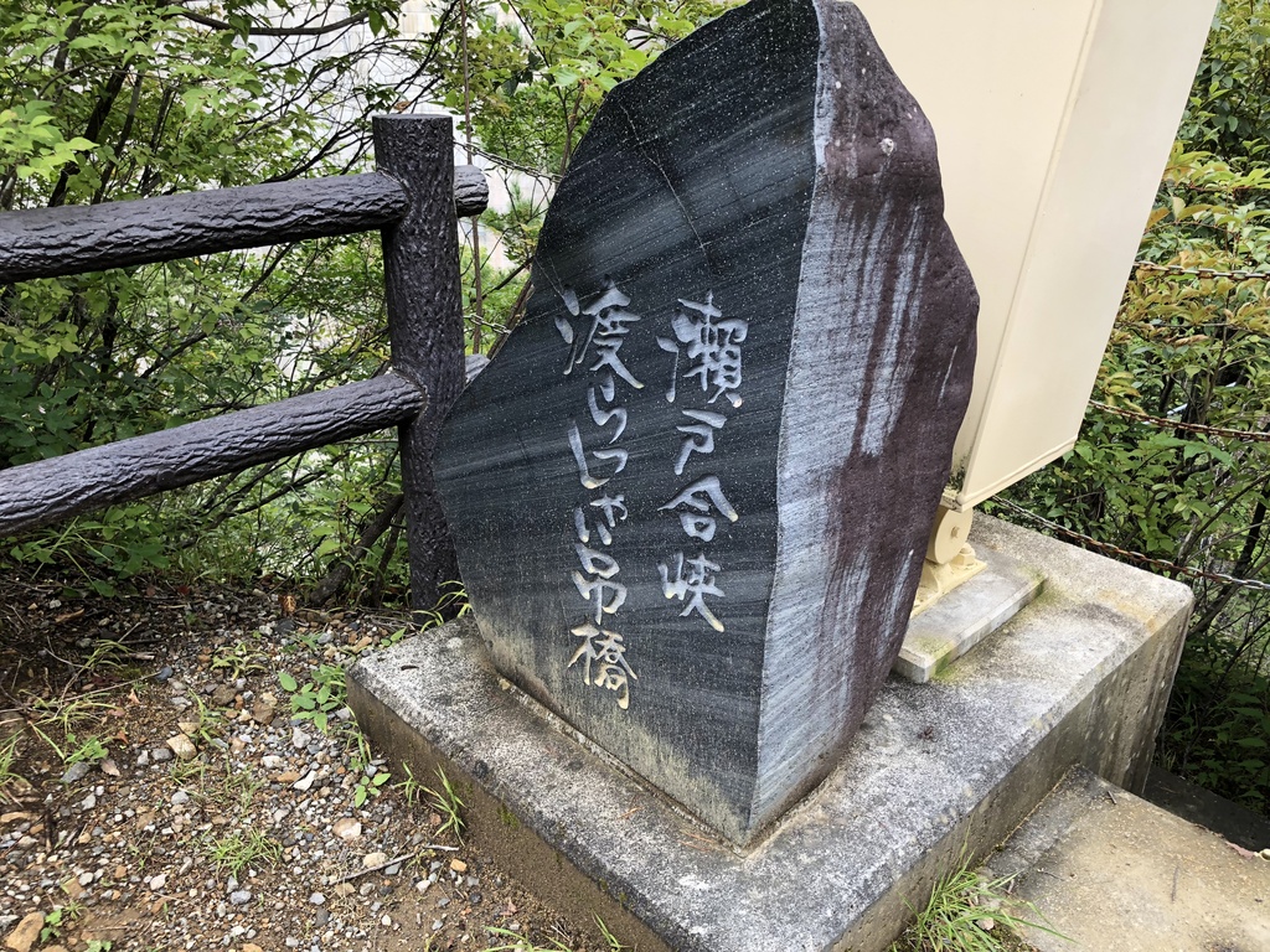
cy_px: 476
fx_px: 1027
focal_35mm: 28
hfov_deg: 63.4
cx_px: 635
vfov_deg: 49.7
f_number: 1.8
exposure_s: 1/120
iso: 20
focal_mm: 3.99
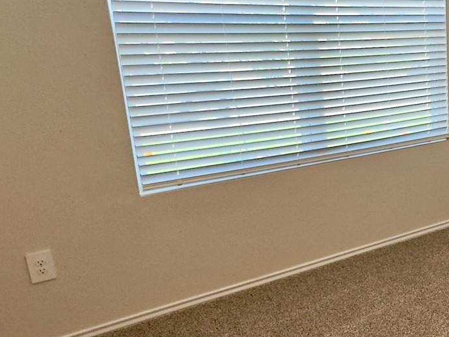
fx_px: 545
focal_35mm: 42
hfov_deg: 37.1
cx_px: 502
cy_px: 163
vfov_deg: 34.3
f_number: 2.2
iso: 125
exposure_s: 1/120
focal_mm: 2.22
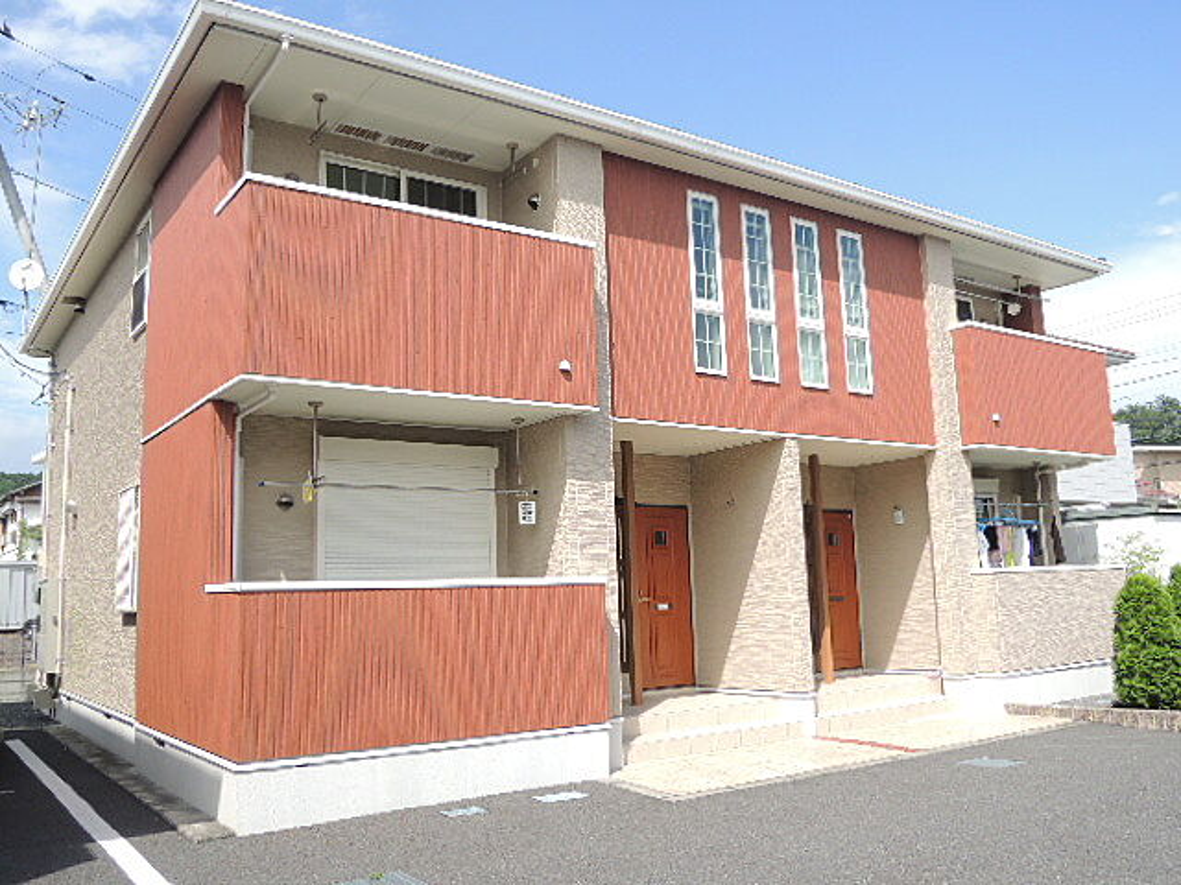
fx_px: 1058
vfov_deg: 45.4
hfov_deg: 58.4
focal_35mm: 31
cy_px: 442
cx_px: 590
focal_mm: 5.5
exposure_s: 1/640
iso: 100
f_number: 3
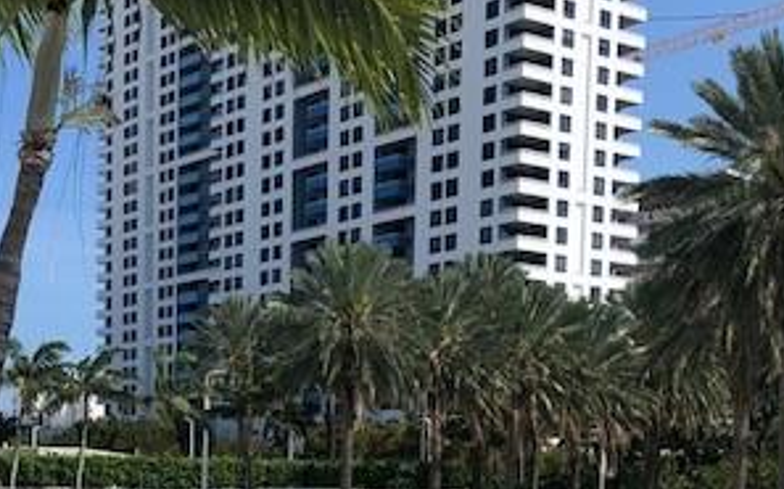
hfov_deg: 31.1
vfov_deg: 18.9
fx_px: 1366
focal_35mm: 64
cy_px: 621
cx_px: 145
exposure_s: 1/3472
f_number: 1.8
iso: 25
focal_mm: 4
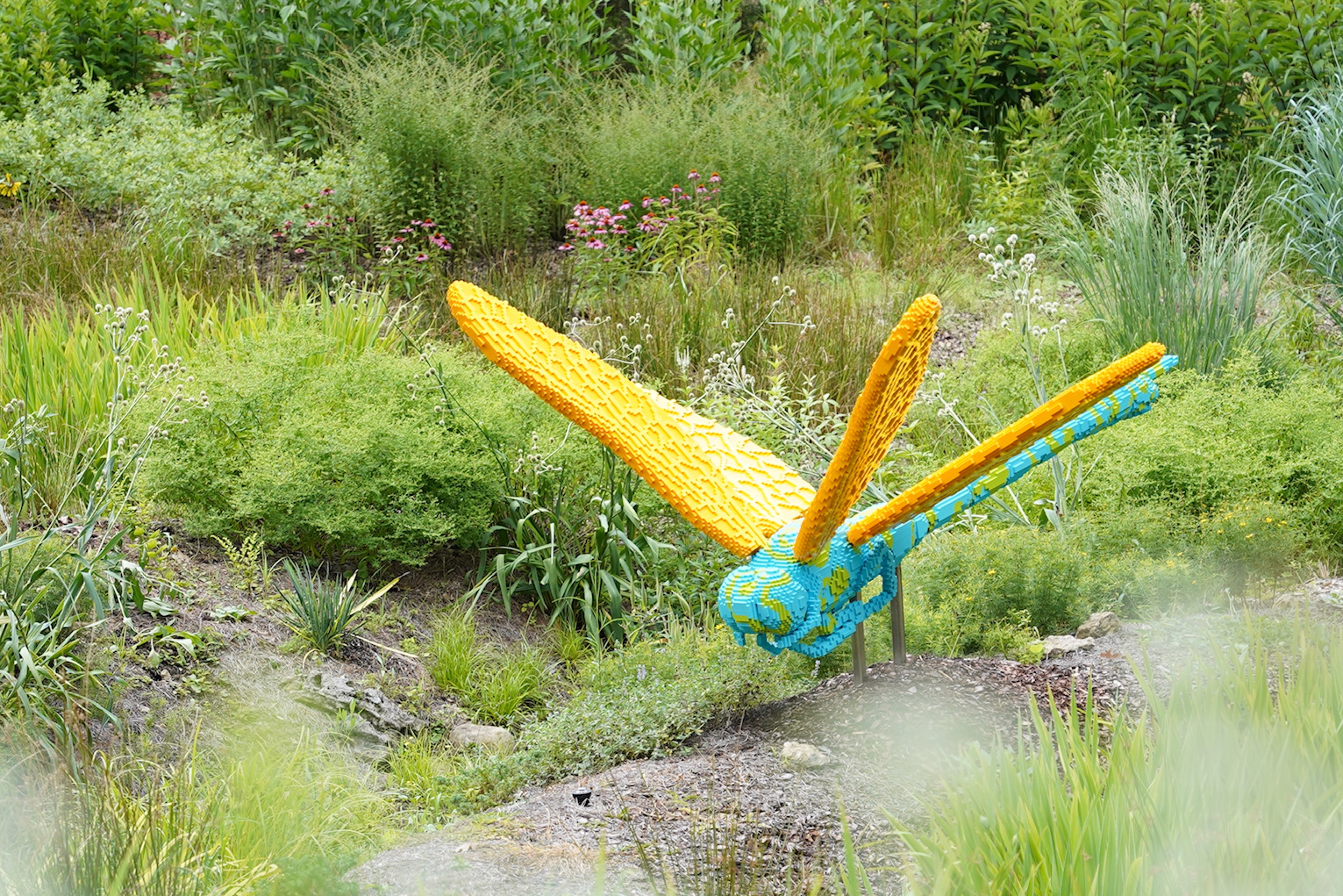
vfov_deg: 8.7
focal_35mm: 158
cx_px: 673
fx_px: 5894
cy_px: 734
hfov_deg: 13.0
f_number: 2.8
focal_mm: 70
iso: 160
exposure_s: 1/250
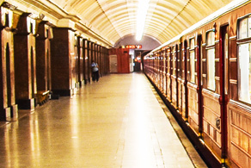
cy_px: 132
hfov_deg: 15.0
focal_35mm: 111
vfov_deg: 12.3
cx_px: 502
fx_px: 774
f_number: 5
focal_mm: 18
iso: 500
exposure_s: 1/8
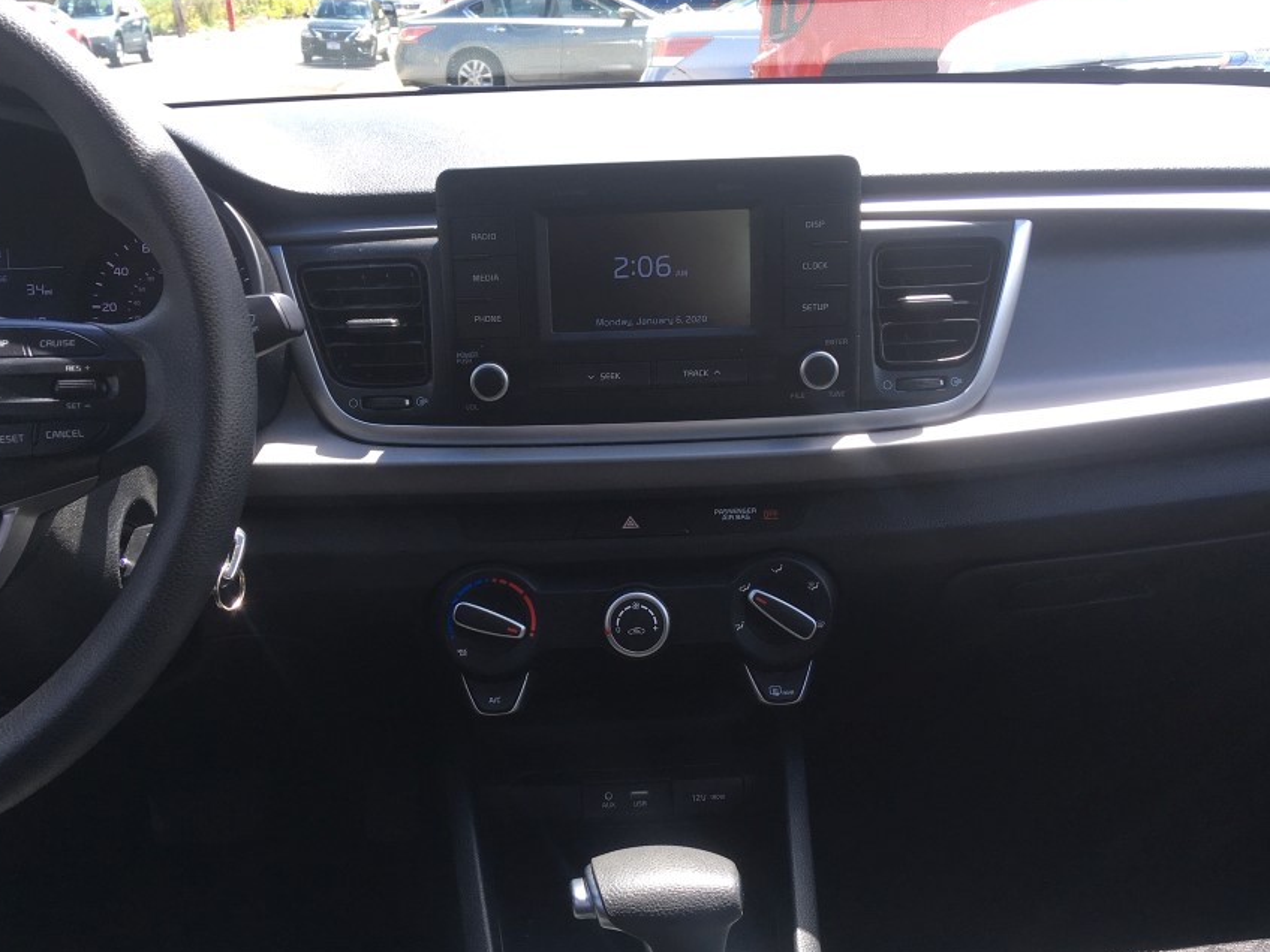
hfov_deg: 52.6
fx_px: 1284
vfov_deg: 40.7
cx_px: 601
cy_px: 504
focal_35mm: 35
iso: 25
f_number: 2.2
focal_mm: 4.15
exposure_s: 1/180
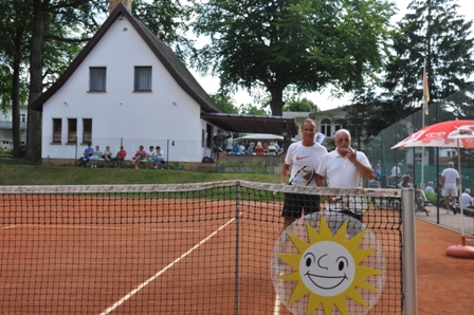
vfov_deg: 35.4
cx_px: 237
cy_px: 158
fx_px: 493
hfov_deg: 51.3
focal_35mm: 38
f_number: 7.1
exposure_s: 1/200
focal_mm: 25
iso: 200
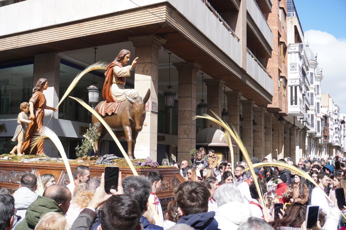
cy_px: 115
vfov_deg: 29.9
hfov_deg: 43.6
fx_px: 432
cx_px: 173
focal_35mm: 45
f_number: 6.3
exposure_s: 1/250
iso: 100
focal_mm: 30
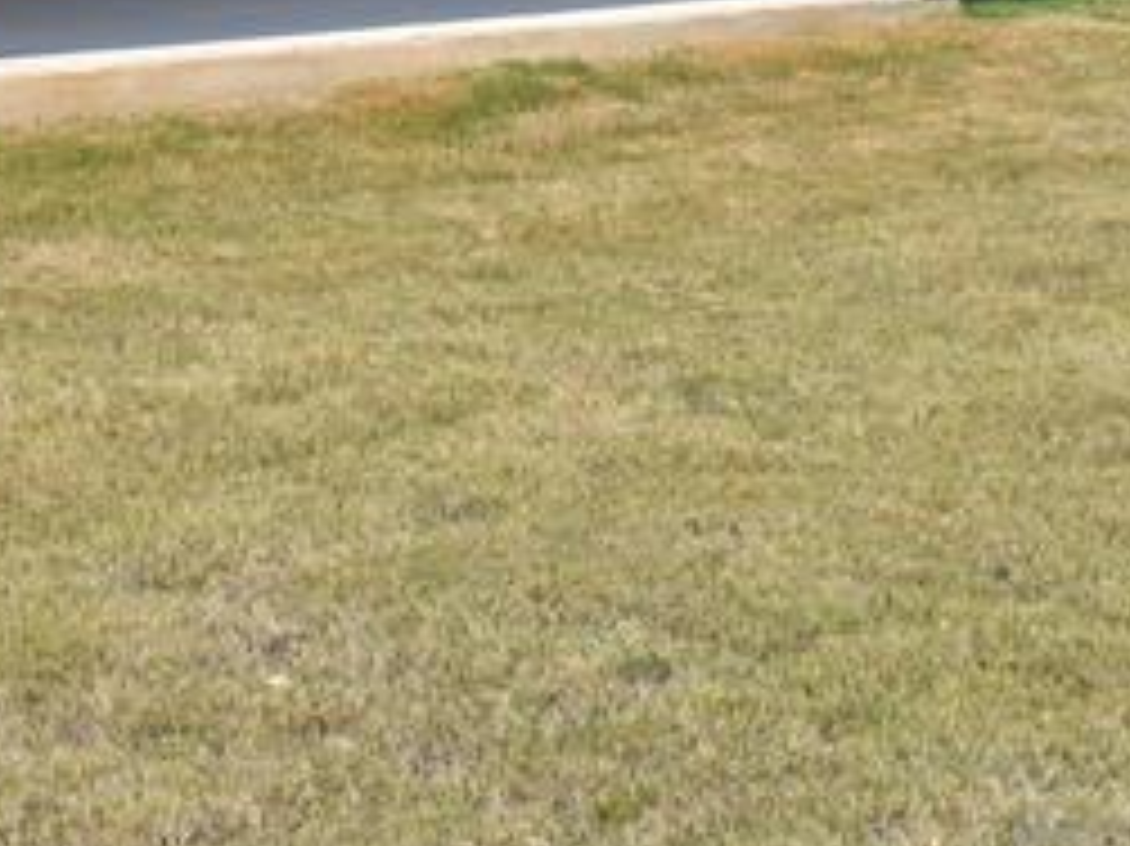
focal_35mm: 106
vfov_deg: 13.5
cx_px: -68
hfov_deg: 18.0
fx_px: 3459
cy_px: -189
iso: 200
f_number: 10
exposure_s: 1/400
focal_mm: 18
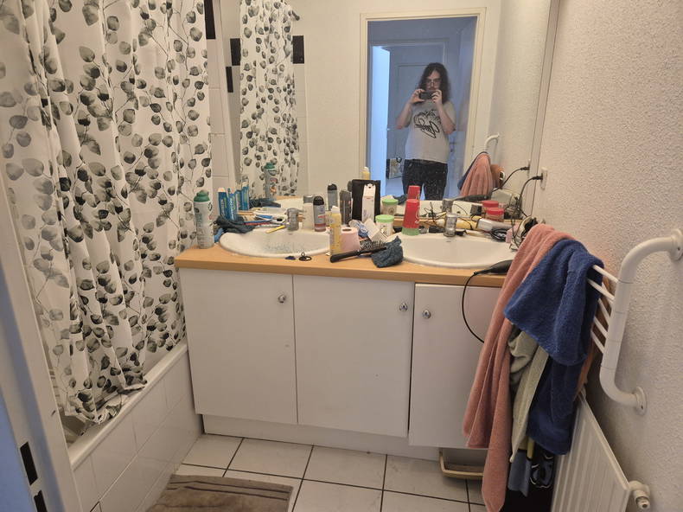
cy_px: 256
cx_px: 342
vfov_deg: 58.9
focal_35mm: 23
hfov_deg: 73.9
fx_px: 454
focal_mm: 5.4
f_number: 1.8
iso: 640
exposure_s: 1/100
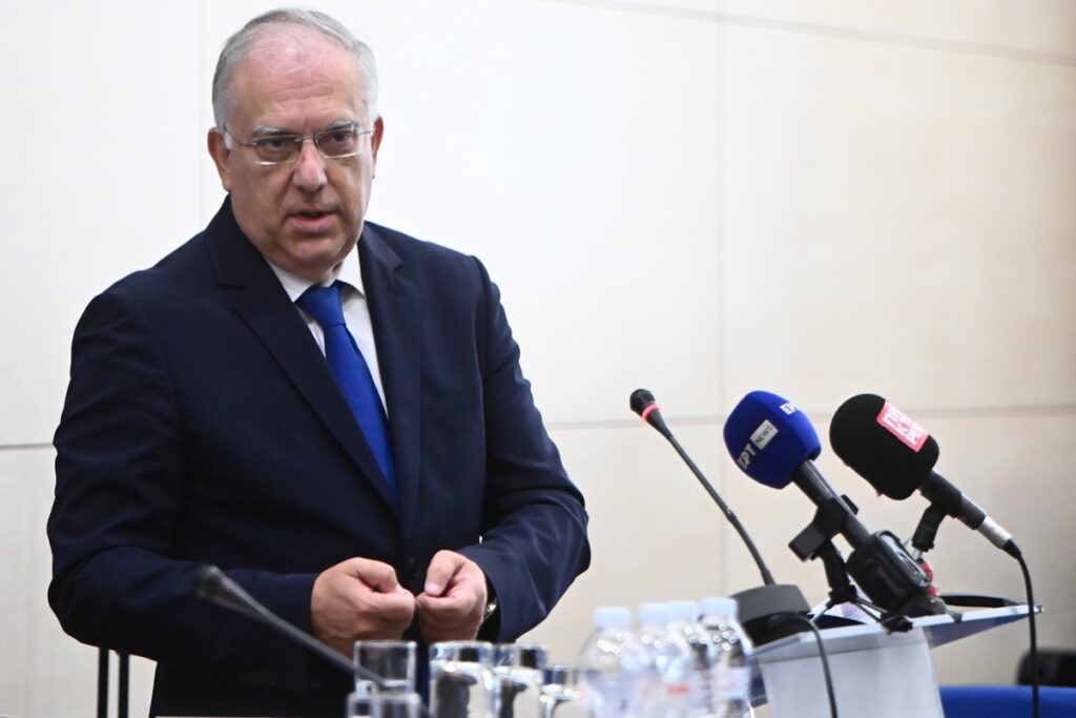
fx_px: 5470
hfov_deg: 11.2
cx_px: 538
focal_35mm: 183
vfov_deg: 7.5
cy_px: 359
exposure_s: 1/400
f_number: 2.8
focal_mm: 122
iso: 4000
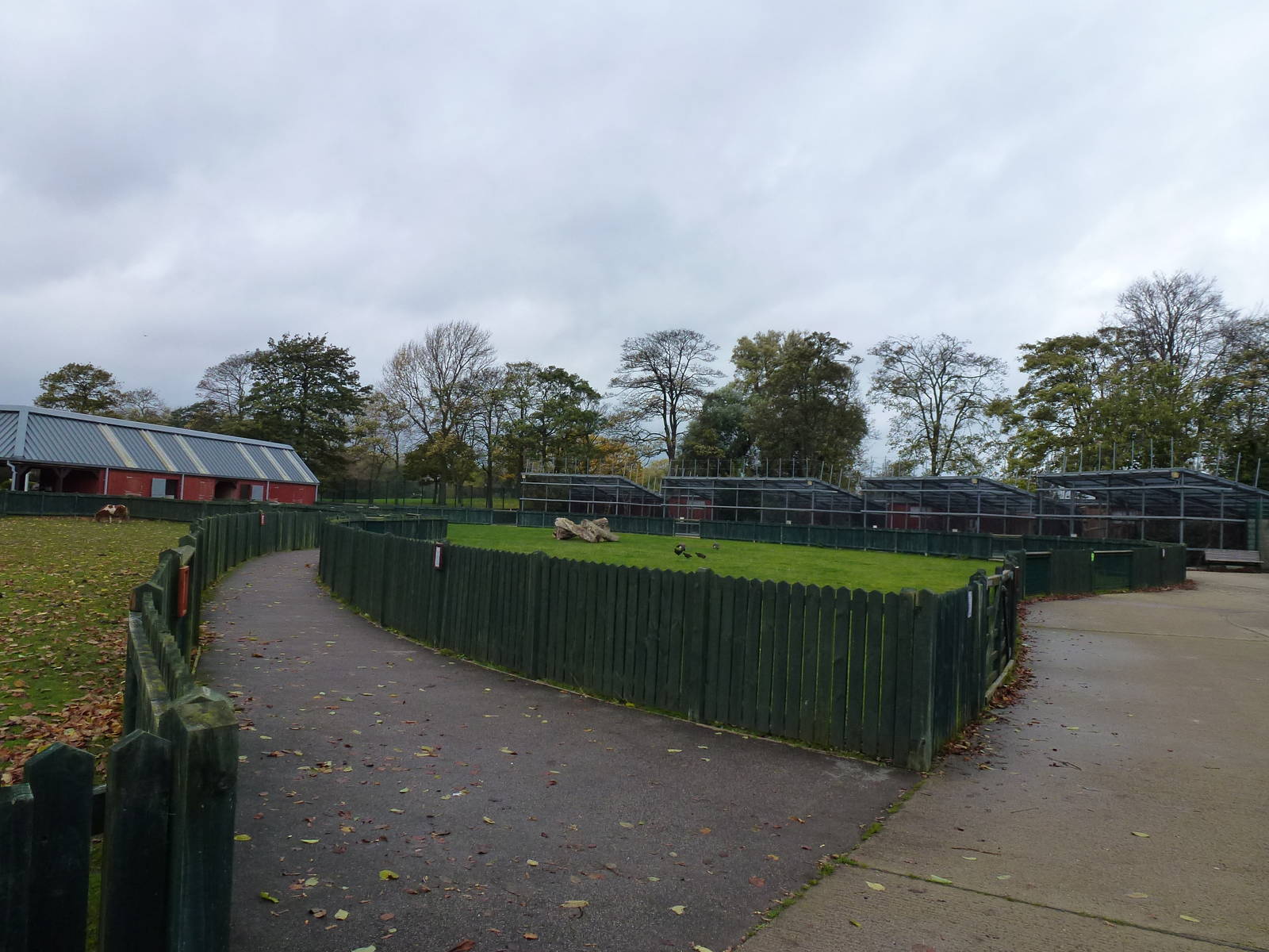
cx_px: 634
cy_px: 476
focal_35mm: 24
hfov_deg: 71.6
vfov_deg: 56.8
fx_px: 880
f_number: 4
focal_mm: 4.3
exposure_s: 1/160
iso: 160
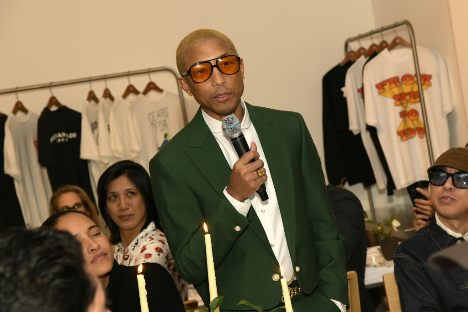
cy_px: 156
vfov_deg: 17.5
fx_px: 1014
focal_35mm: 78
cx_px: 234
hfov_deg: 26.0
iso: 1600
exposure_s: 1/200
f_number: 6.3
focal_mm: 78
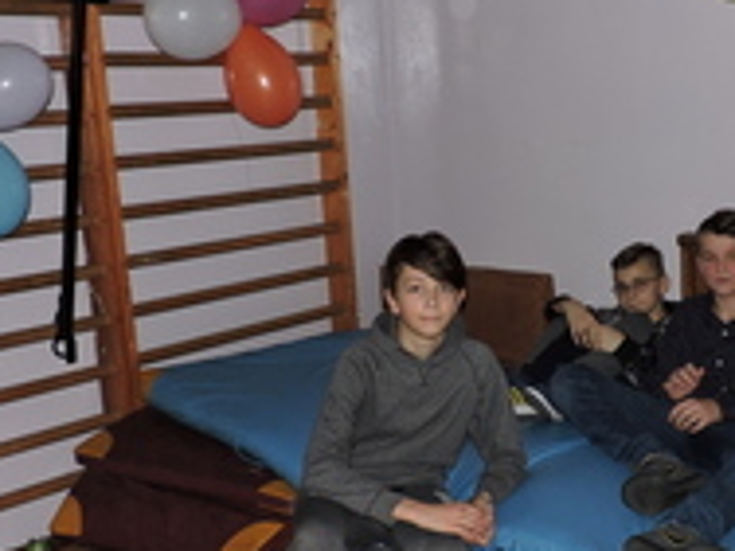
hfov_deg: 36.5
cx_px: 559
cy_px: 281
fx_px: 1083
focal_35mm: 51
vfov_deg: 28.6
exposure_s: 1/30
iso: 200
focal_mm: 4.3
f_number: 3
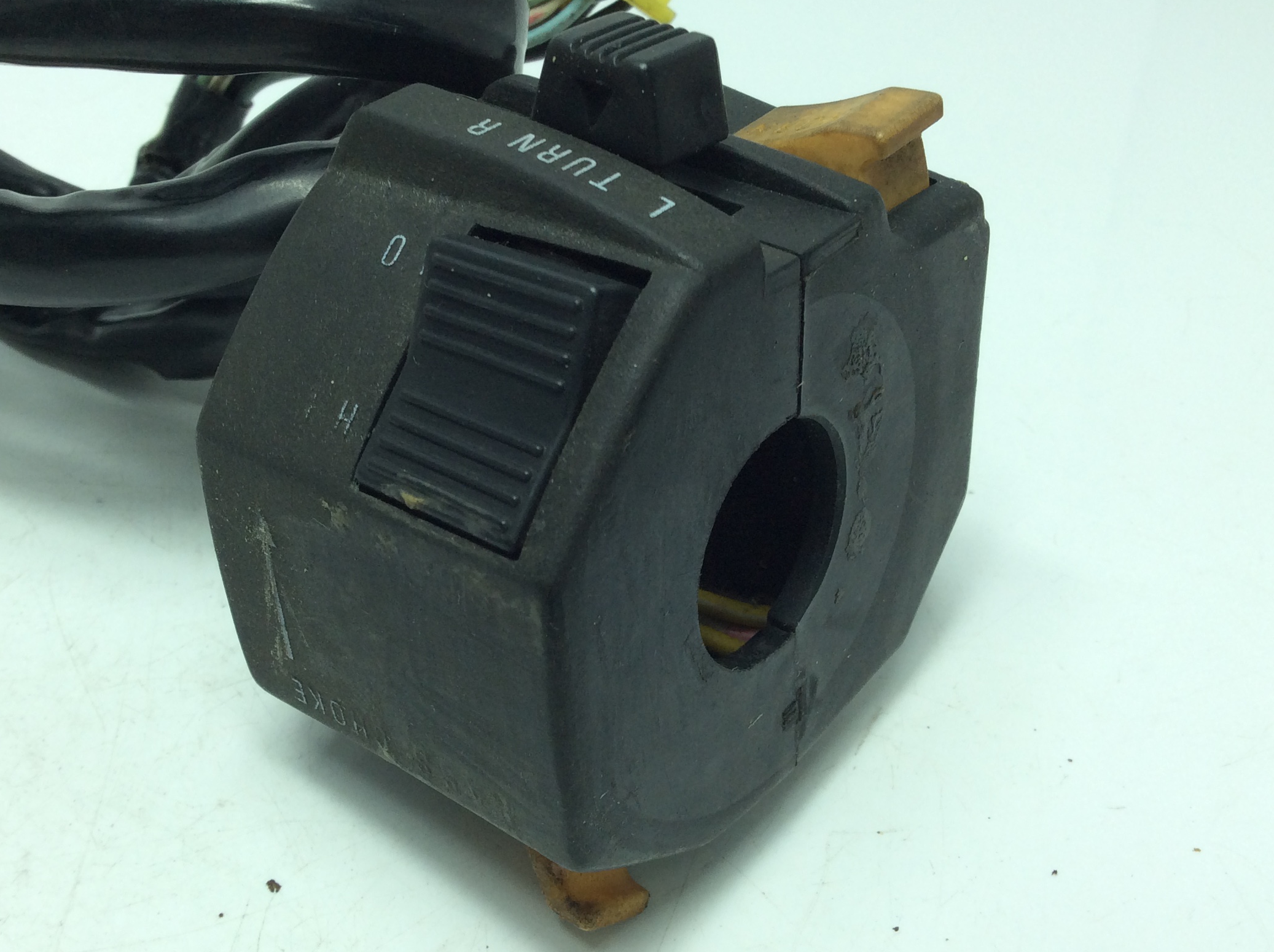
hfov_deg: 46.7
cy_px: 450
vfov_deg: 35.9
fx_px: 1470
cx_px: 527
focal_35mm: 40
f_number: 2.4
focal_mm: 3.3
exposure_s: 1/272
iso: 32
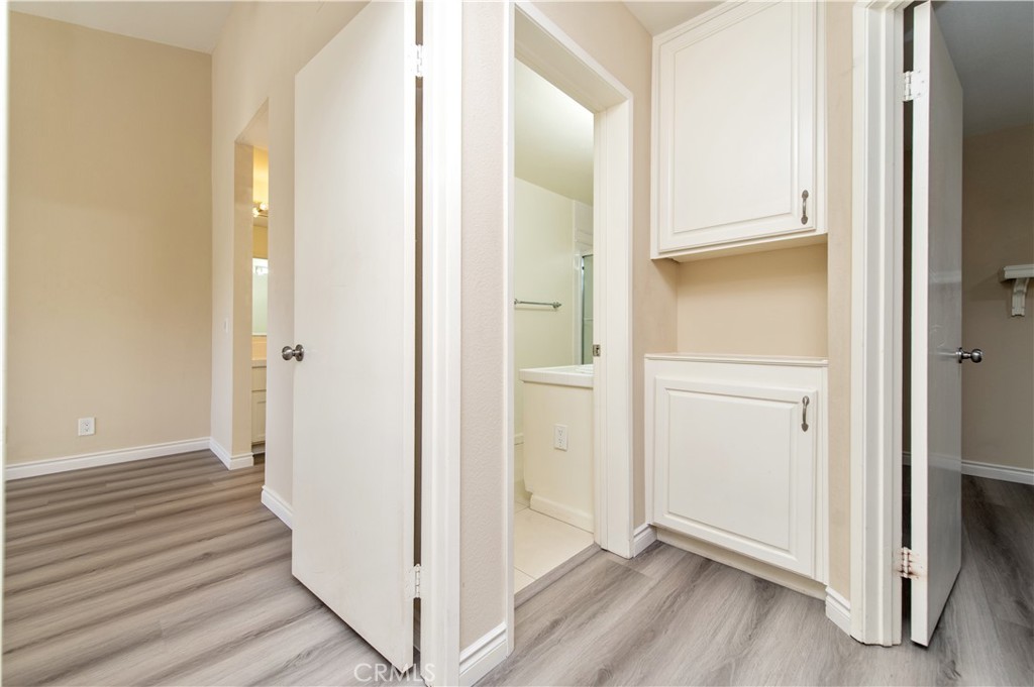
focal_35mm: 14
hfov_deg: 104.3
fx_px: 402
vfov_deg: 81.1
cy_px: 344
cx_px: 517
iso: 250
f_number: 4
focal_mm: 14
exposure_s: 1/60
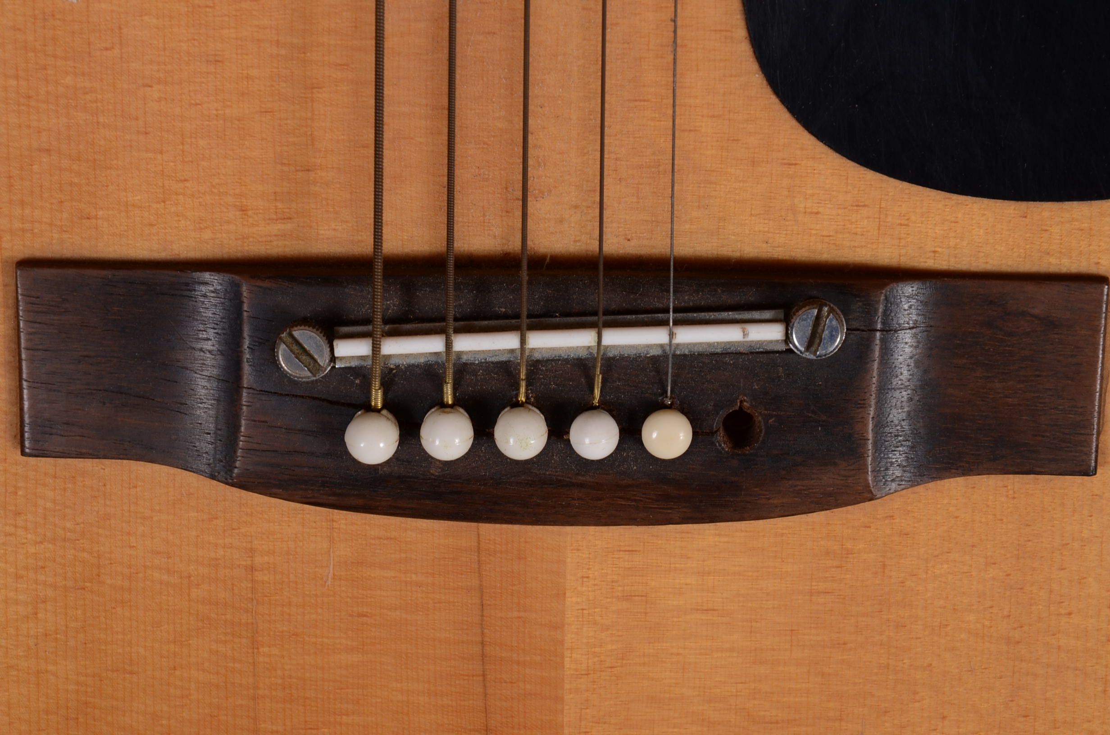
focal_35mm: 158
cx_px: 555
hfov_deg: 13.1
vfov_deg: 8.7
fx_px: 4846
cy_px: 368
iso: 125
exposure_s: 1/100
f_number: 14
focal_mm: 105
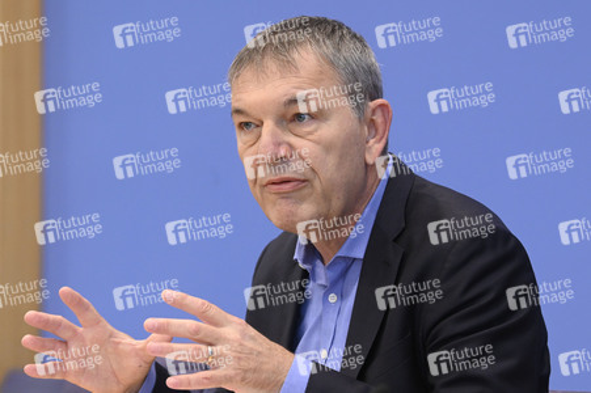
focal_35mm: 150
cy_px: 196
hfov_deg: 13.7
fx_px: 2461
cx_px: 296
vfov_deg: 9.1
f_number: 6.3
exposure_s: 1/400
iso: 4000
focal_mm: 150
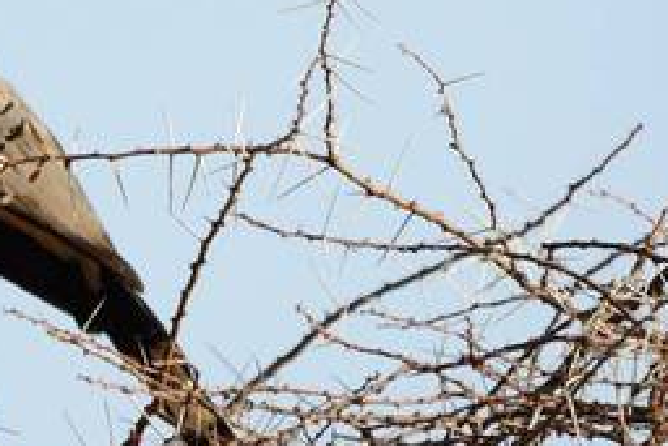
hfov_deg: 1.4
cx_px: 104
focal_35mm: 1511
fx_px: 28052
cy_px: 7
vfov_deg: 0.9
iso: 250
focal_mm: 370
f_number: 5.6
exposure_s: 1/640
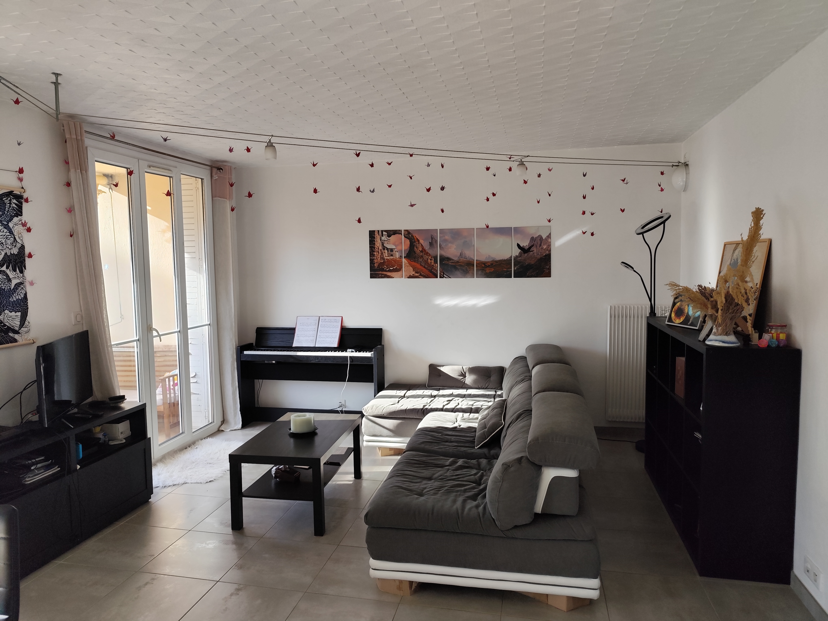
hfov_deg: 73.9
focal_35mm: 23
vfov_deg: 58.9
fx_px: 550
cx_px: 414
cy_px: 310
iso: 50
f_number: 1.65
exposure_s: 1/117
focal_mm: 6.19
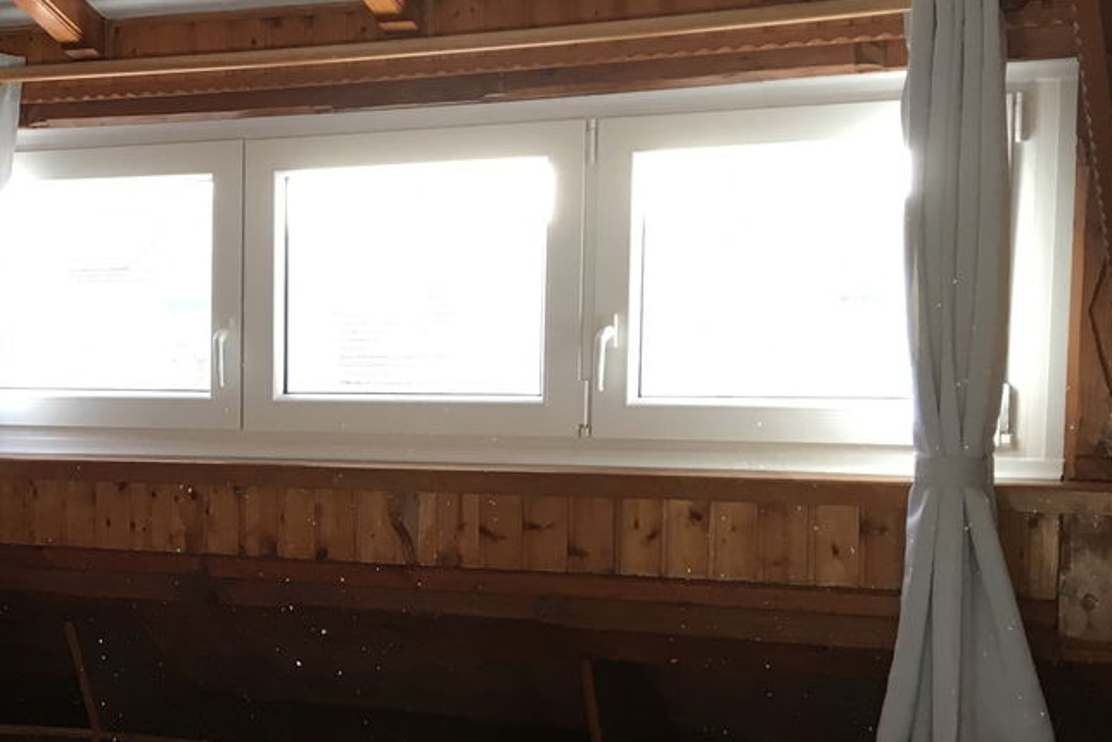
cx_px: -194
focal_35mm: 75
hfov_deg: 24.6
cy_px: 560
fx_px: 2317
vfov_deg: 18.1
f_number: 2.2
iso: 32
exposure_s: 1/33
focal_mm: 4.15
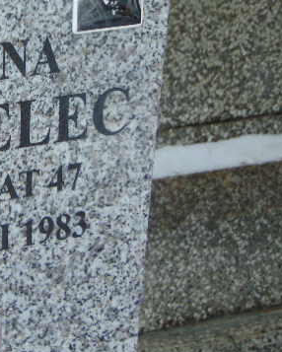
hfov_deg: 8.1
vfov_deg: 10.2
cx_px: -29
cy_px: 118
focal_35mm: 189
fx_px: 1970
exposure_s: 1/160
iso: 80
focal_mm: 19.4
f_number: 3.9
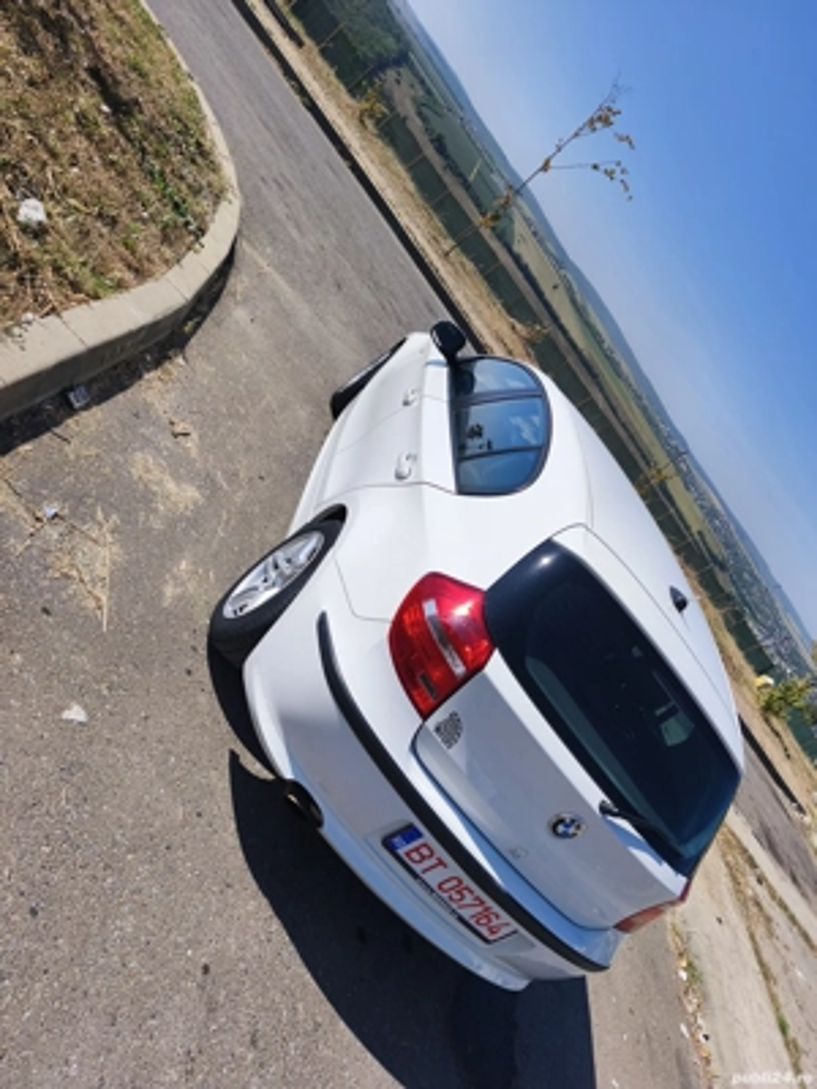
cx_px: 408
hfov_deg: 58.9
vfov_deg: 73.9
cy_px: 544
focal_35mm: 23
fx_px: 724
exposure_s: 1/1730
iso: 50
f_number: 1.65
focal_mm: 6.18
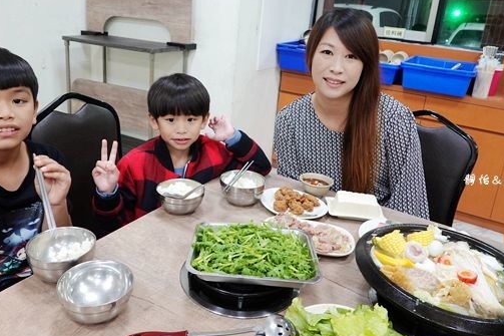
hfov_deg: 60.3
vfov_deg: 42.0
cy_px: 127
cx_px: 238
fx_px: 434
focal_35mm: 31
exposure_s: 1/30
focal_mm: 9
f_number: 2.8
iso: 400
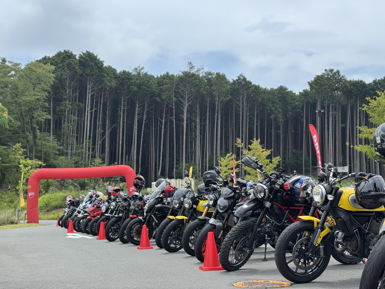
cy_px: 144
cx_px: 192
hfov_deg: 39.7
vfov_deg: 30.3
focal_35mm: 48
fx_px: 534
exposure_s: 1/2513
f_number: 1.78
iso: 64
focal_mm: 6.76
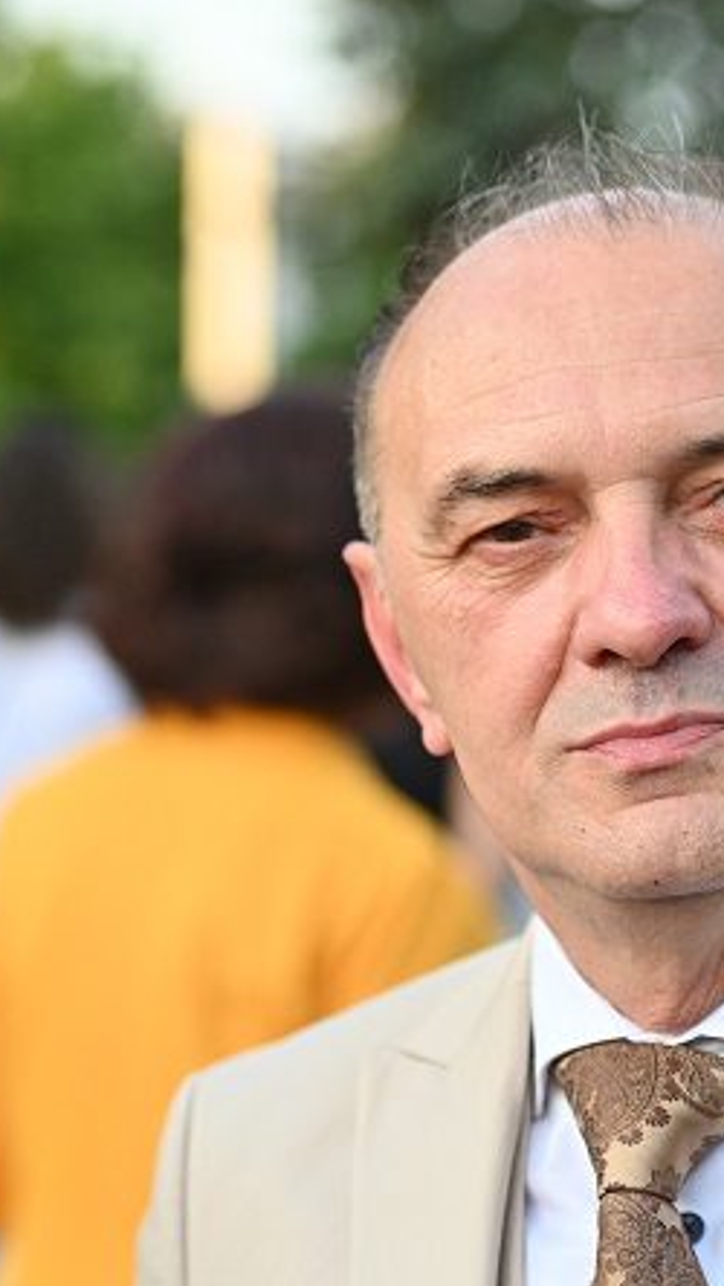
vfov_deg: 16.3
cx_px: 654
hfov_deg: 9.2
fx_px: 4502
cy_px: 713
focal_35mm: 132
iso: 400
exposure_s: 1/800
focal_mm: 70
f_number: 2.8
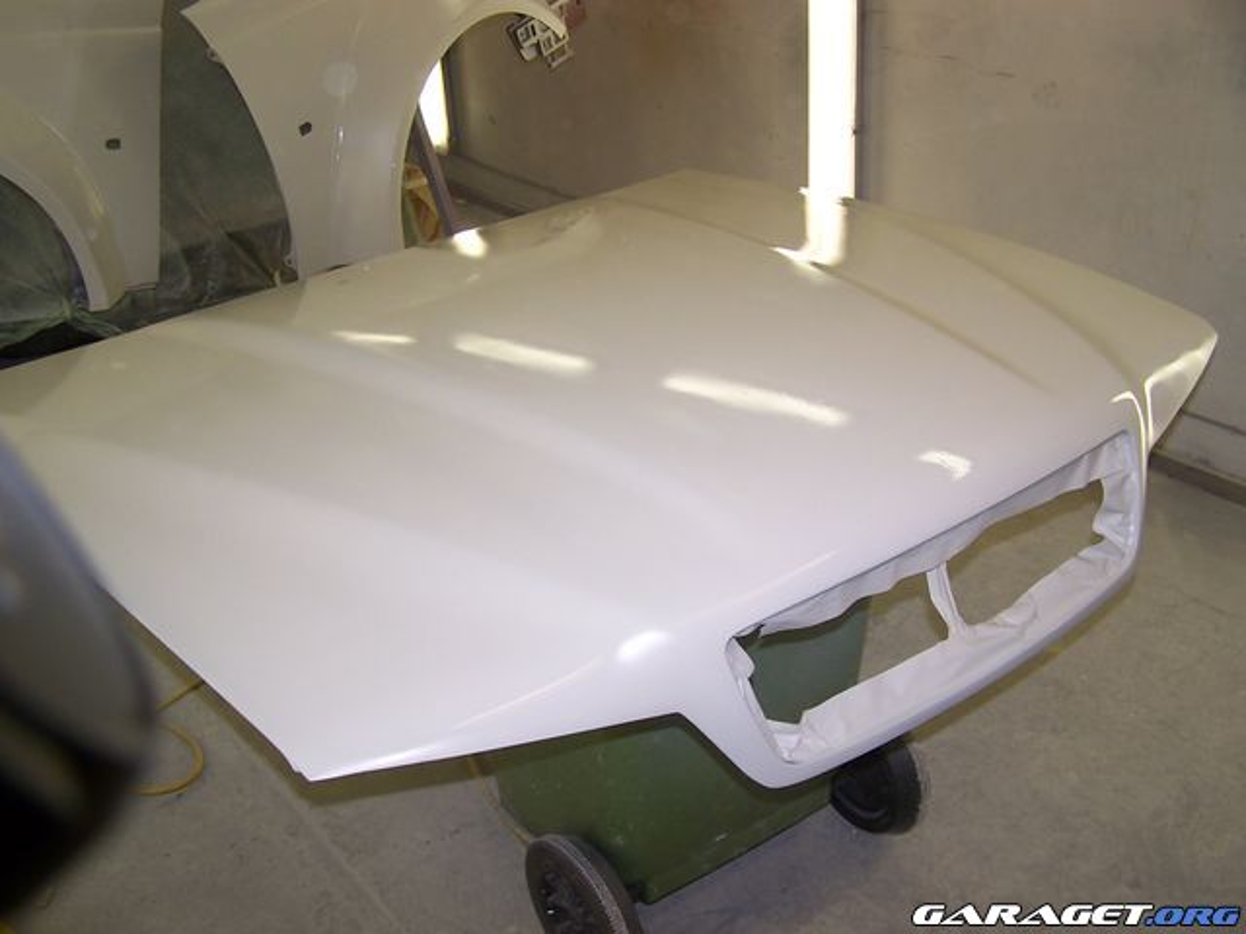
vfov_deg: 37.7
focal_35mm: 38
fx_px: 1368
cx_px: 623
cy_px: 467
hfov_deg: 49.0
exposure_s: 1/60
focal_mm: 6.3
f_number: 2.8
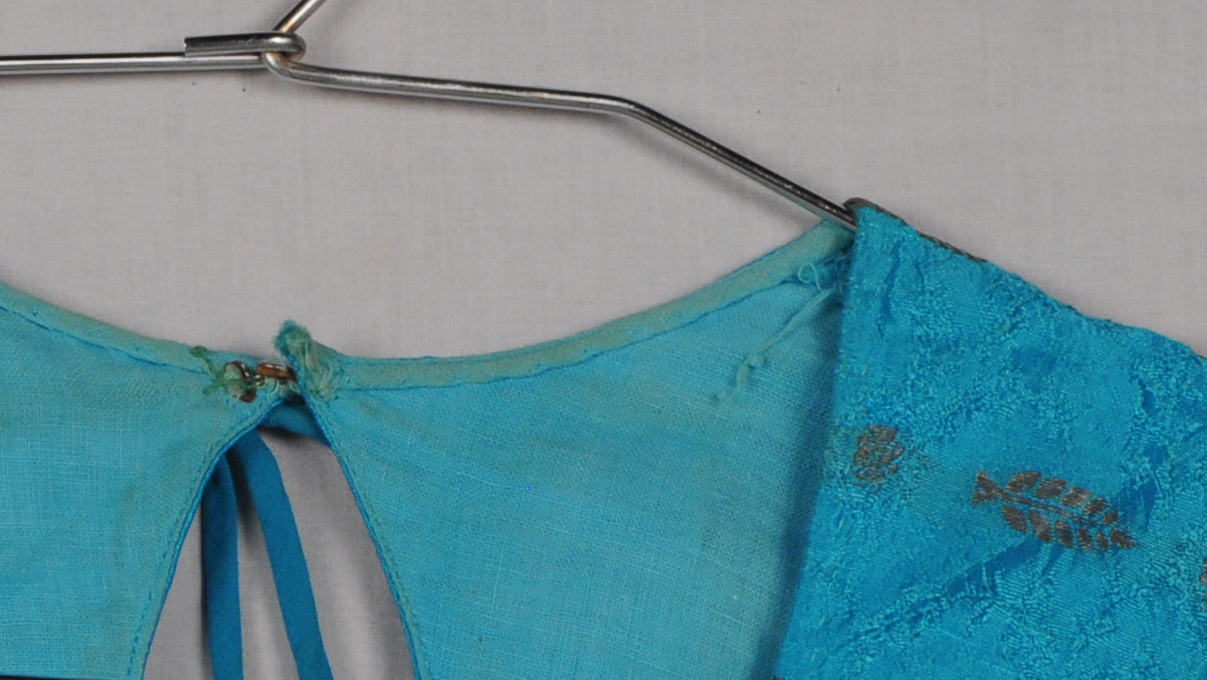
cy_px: 1317
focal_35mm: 445
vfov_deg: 2.7
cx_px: 303
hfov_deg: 4.9
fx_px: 14244
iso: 400
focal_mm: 80
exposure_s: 1/8
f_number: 16
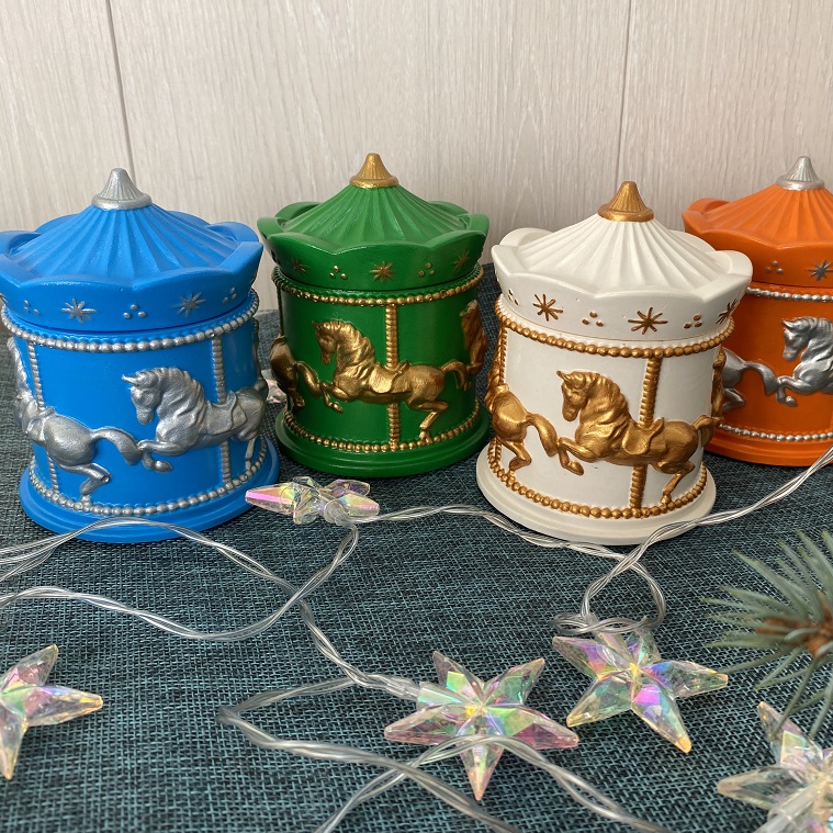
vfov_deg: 52.5
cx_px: 479
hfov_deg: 52.3
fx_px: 844
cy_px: 415
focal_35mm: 31
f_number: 1.8
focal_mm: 4.25
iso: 32
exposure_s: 1/242
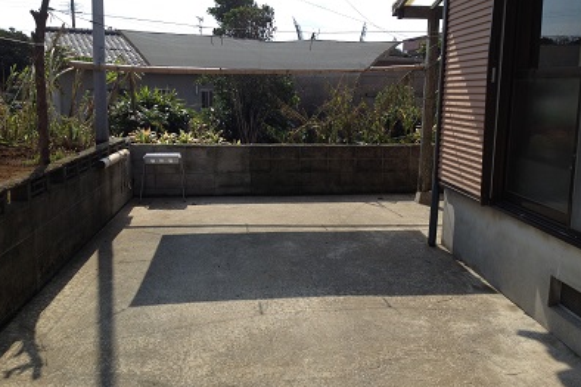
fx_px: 597
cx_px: 293
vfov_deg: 35.9
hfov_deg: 51.9
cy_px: 188
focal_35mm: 37
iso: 50
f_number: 2.4
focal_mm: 4.28
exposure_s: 1/1905
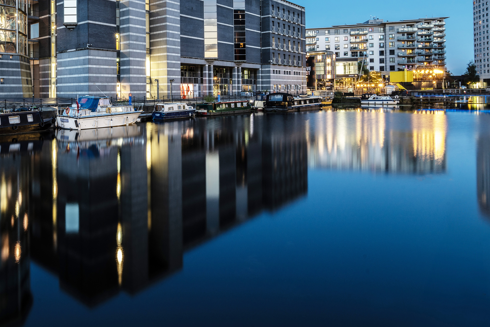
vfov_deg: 44.9
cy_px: 85
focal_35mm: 28
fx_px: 381
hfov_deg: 64.2
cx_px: 172
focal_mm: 18
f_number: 14
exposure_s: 30
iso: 100
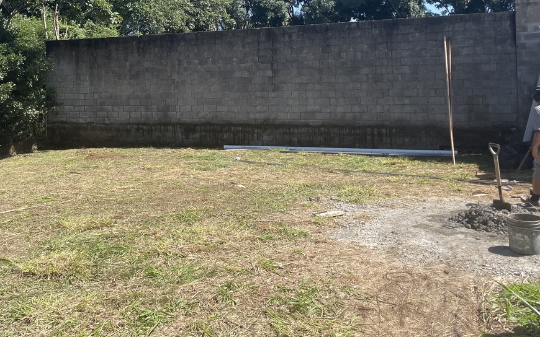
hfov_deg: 51.0
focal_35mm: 38
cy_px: 74
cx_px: 205
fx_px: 559
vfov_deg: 32.8
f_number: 1.6
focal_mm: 4.2
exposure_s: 1/1855
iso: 32
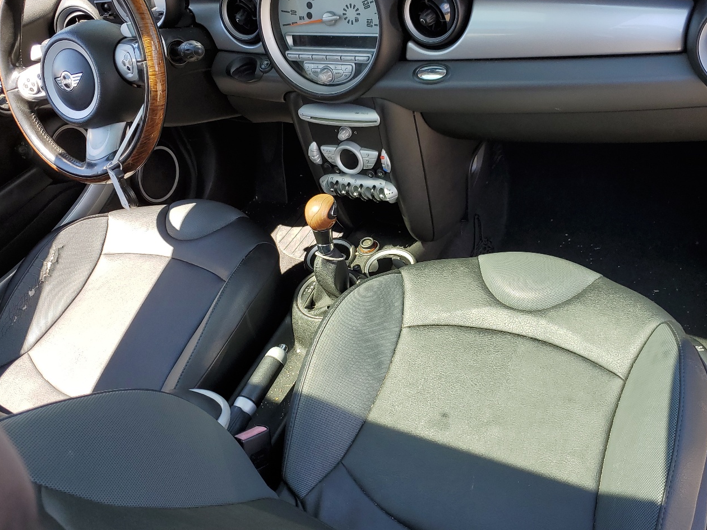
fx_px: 674
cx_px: 389
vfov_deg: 42.8
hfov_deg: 55.3
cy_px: 230
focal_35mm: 33
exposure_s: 1/345
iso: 50
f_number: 1.5
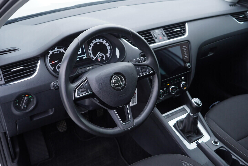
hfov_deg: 53.1
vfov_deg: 36.9
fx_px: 248
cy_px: 83
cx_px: 124
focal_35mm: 36
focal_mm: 24
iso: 200
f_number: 2.8
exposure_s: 1/40
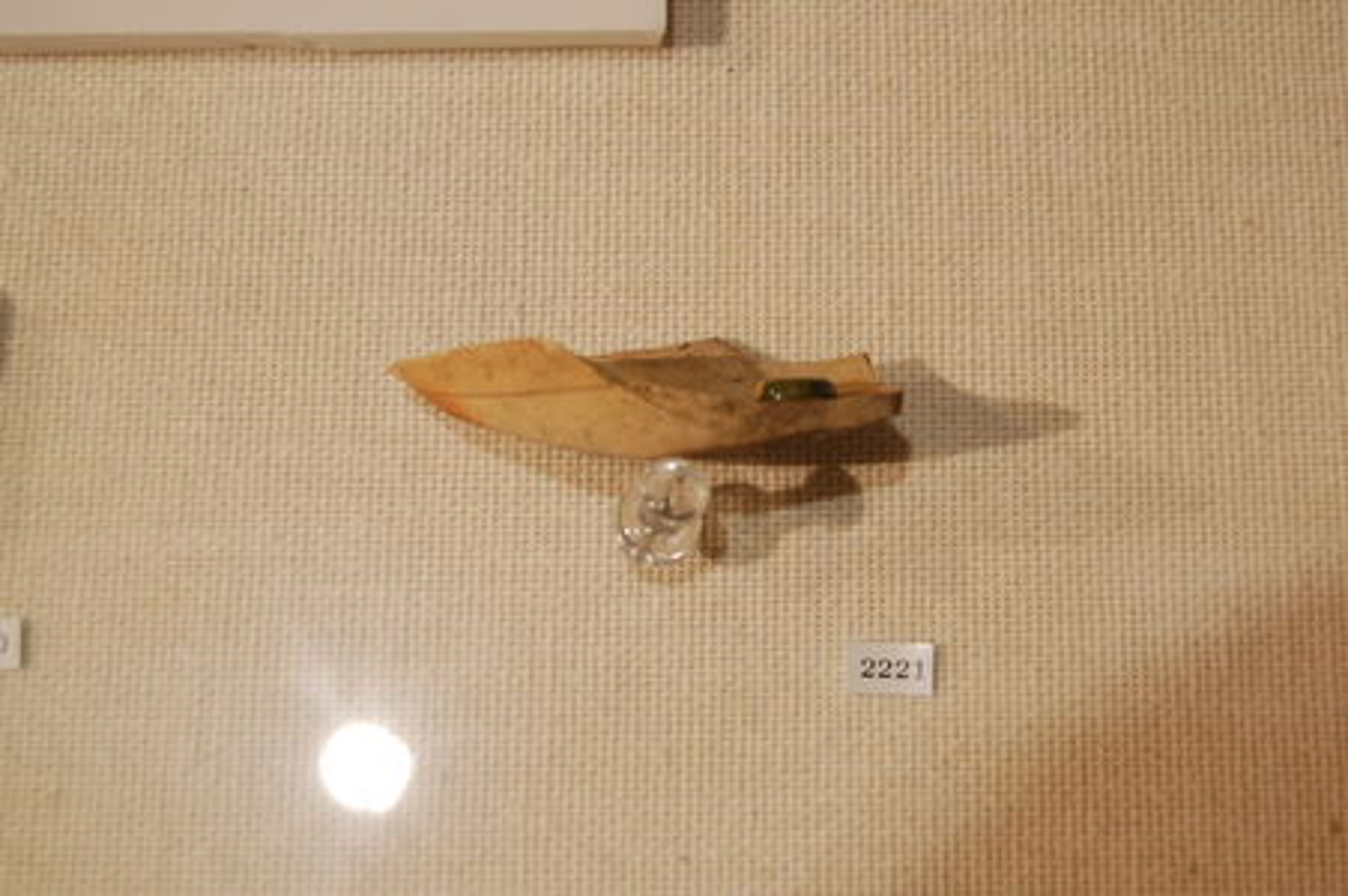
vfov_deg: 21.5
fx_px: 2357
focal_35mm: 63
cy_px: 448
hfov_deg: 31.9
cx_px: 674
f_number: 5.6
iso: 1600
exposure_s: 1/125
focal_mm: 42
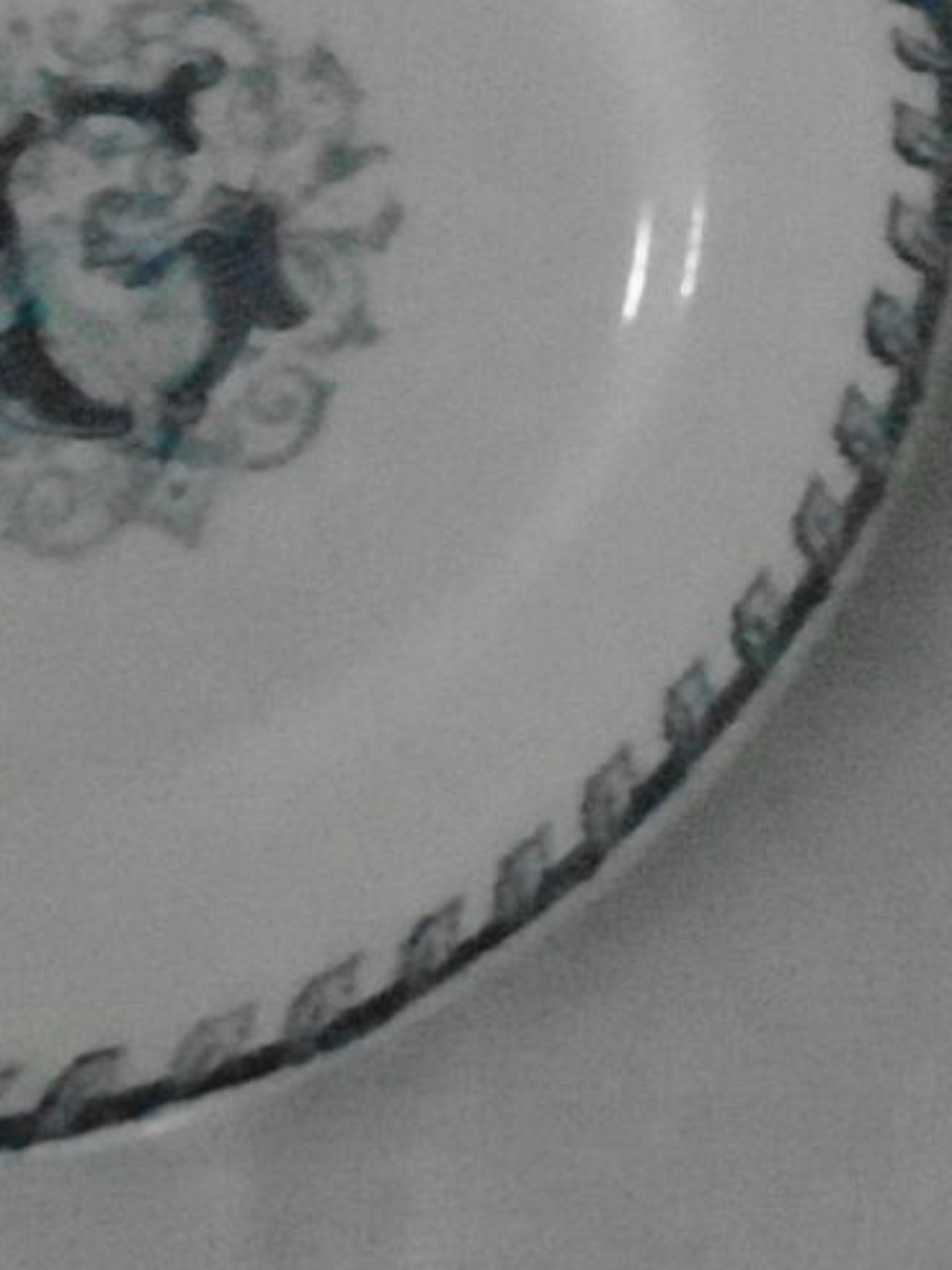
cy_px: -351
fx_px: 5024
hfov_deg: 9.9
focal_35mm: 137
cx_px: 2067
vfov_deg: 13.9
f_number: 3.2
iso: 1600
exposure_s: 1/60
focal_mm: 4.6
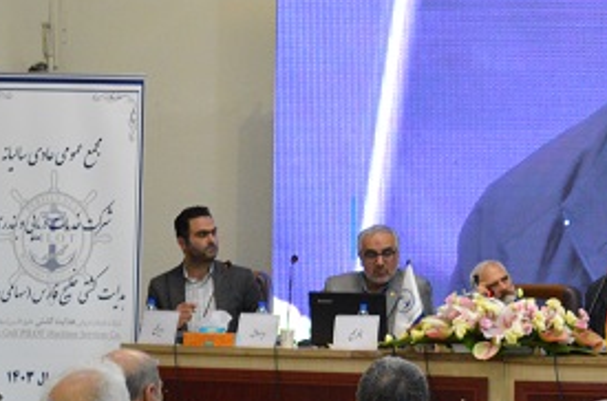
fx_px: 3030
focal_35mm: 180
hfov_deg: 11.3
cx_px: 629
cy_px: 273
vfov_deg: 7.6
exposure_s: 1/60
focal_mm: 55
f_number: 5.6
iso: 2500
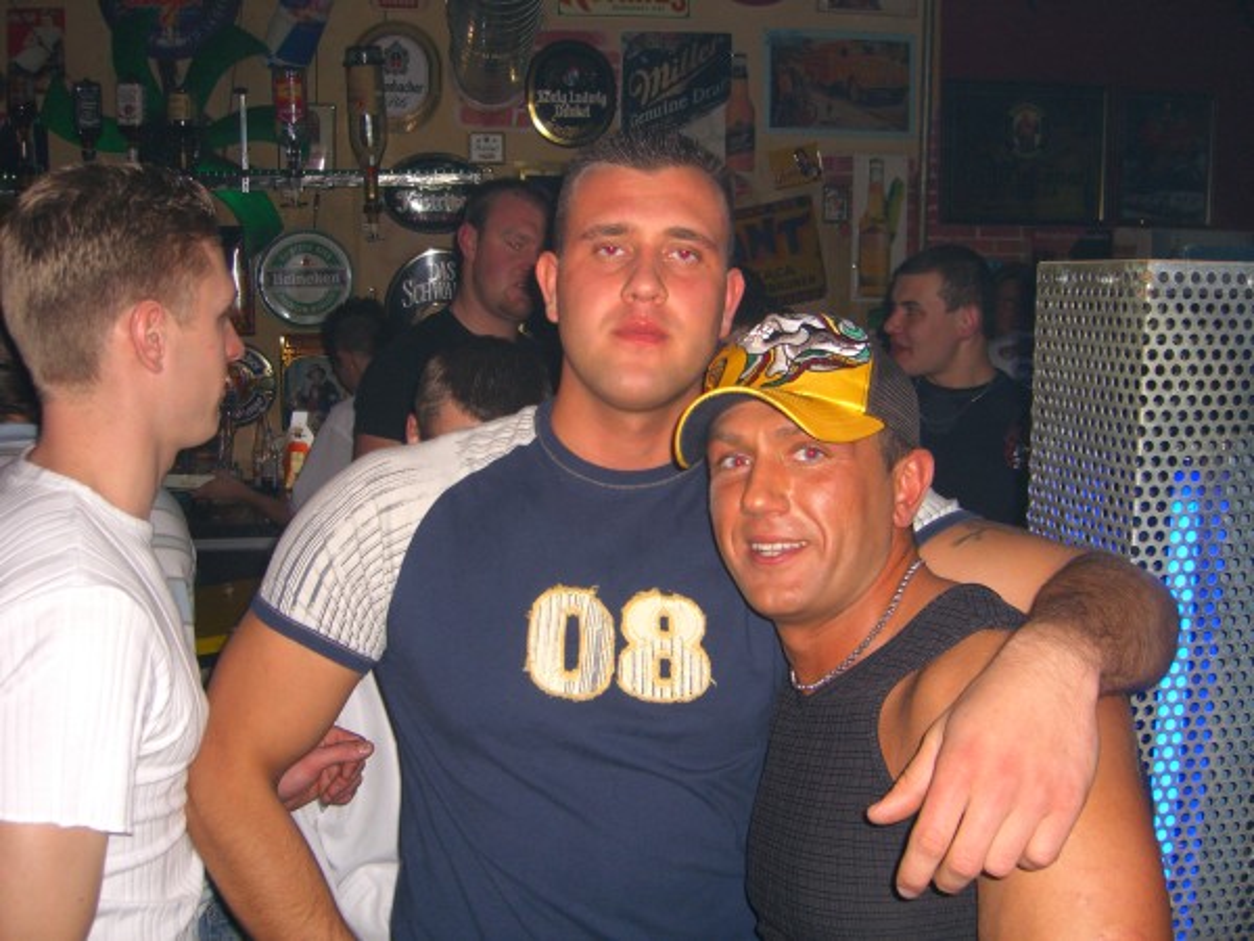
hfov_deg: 49.0
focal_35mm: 38
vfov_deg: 37.7
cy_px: 470
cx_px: 627
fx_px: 1377
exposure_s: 1/60
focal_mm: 7.9
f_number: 2.8
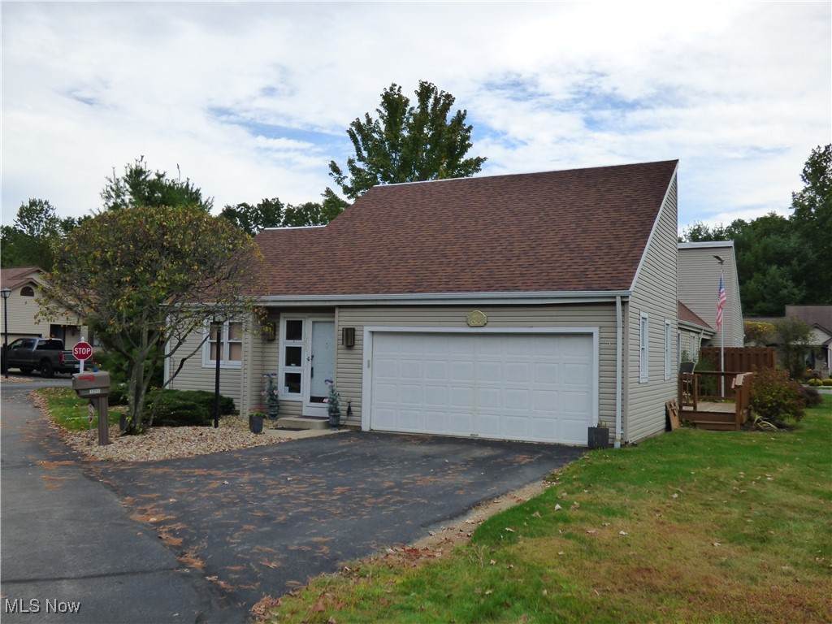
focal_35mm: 32
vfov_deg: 44.2
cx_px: 416
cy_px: 312
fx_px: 769
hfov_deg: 56.8
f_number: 3.3
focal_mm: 5.53
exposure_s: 1/1000
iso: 200
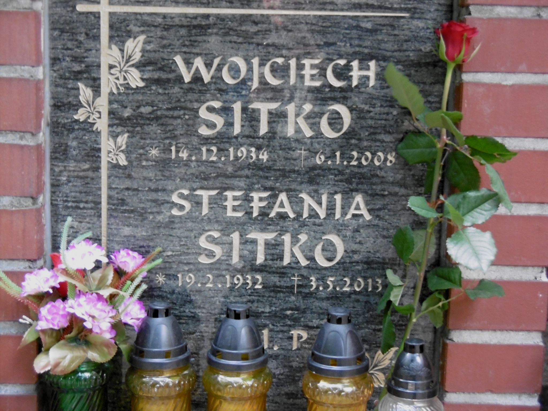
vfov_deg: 21.6
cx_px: 274
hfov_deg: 28.6
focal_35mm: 68
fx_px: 1076
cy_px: 206
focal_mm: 12.1
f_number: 4.4
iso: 800
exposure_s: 1/50
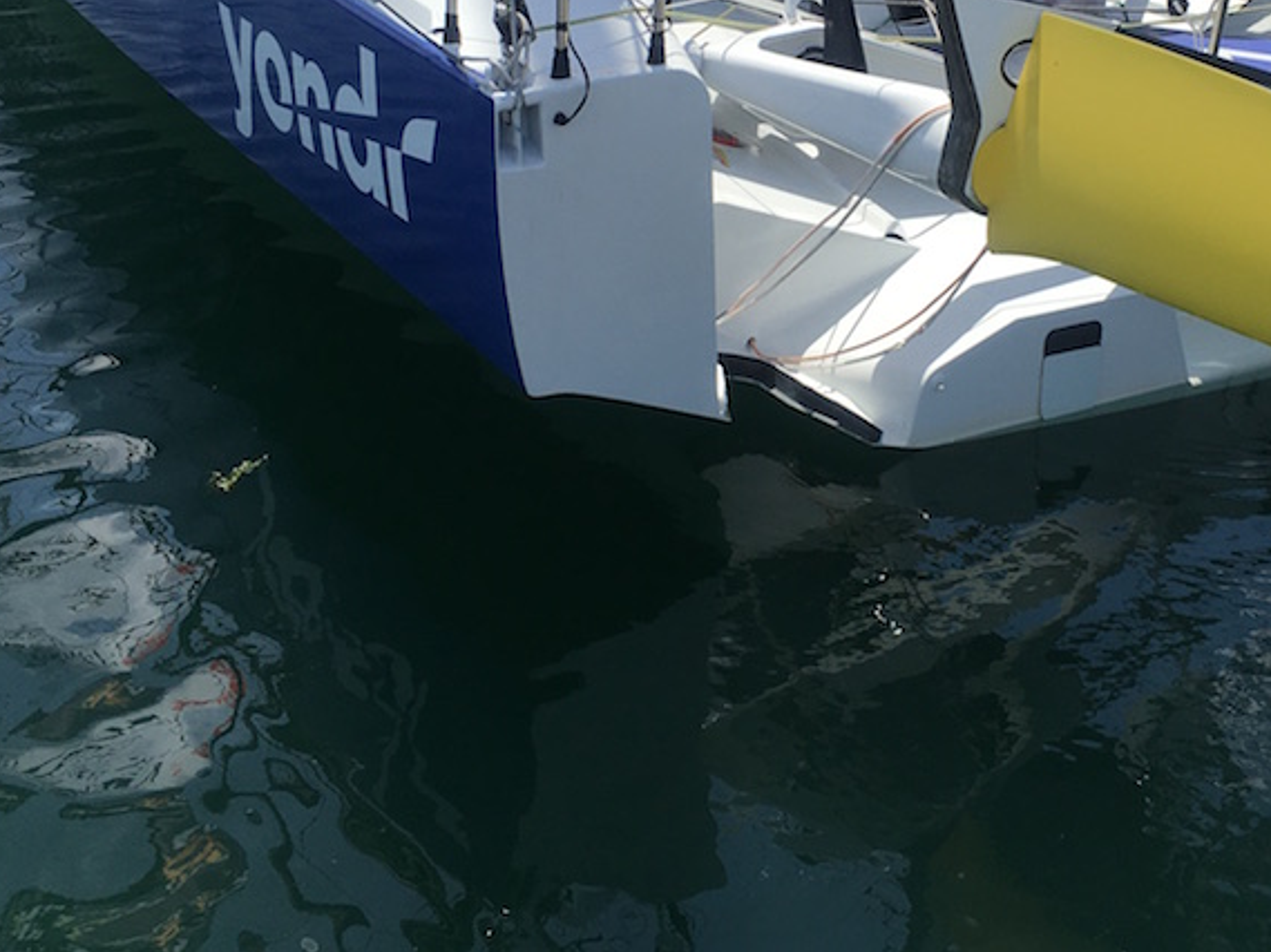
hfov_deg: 37.2
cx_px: 838
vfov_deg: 27.9
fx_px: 1871
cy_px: 183
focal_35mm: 51
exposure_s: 1/1832
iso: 25
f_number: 2.2
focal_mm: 4.15
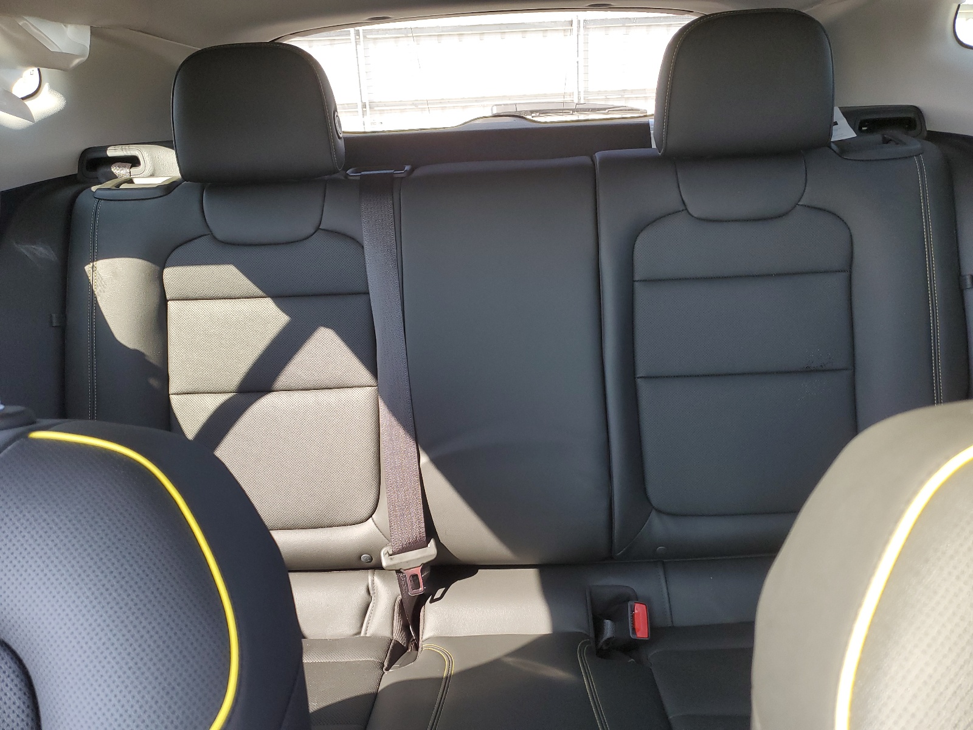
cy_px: 365
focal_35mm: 26
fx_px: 731
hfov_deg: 67.3
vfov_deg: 53.1
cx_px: 486
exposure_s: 1/120
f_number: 1.5
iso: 76
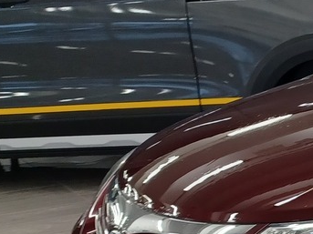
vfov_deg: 13.8
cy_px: 255
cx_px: 528
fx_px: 949
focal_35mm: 105
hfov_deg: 16.3
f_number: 1.8
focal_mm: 4.6
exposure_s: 1/33
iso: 320
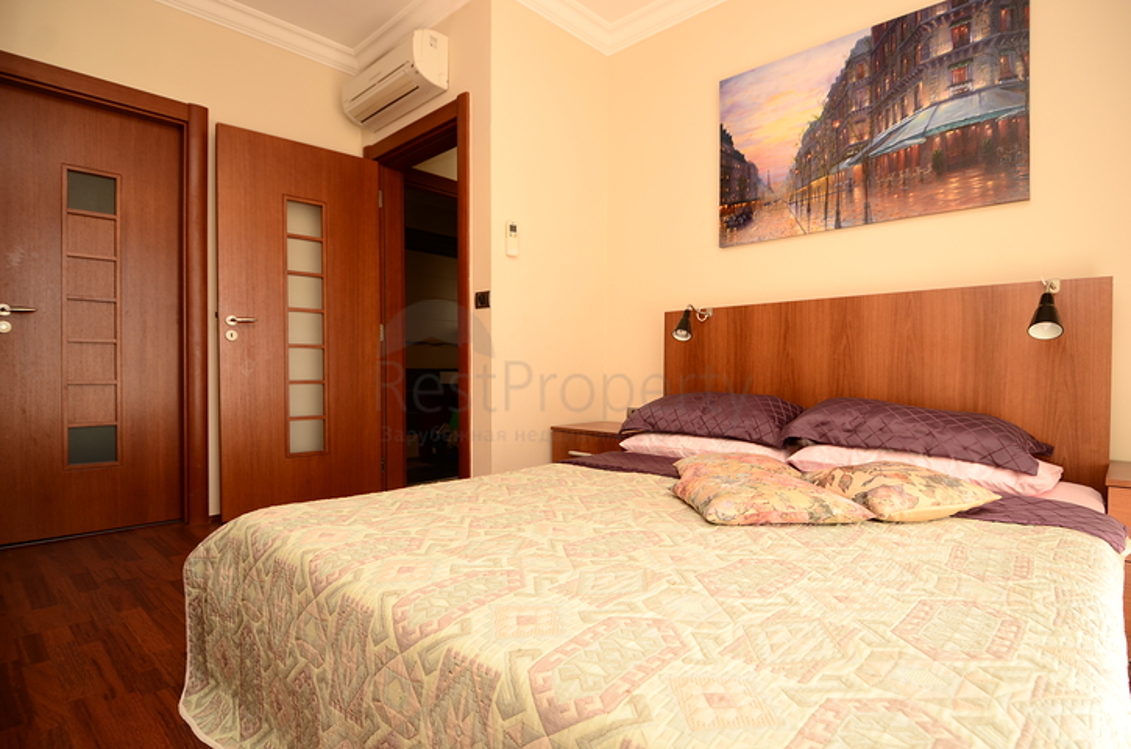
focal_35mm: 18
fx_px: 564
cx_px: 566
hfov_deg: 90.1
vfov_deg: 67.1
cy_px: 374
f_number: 5
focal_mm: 12
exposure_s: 1/60
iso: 200
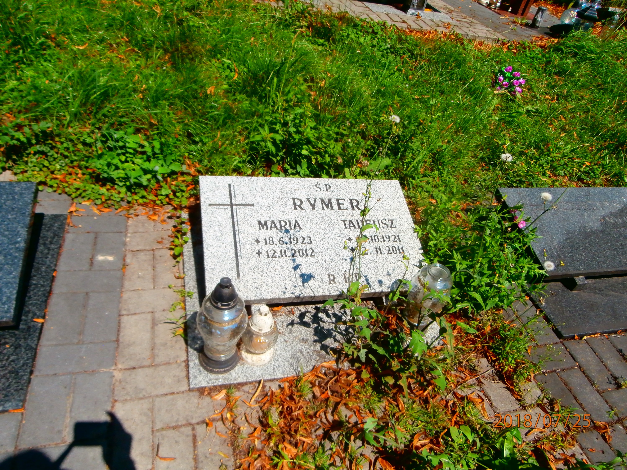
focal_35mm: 24
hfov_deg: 71.6
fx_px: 435
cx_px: 314
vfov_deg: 56.8
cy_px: 235
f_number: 3
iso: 100
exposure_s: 1/1250
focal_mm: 4.2
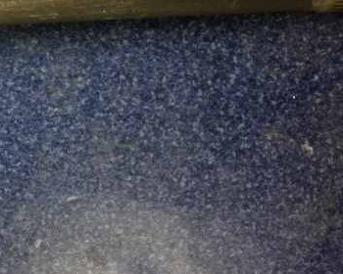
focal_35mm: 78
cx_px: 29
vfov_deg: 19.3
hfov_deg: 23.7
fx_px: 792
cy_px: 34
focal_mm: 4.28
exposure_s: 1/20
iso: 100
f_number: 2.4
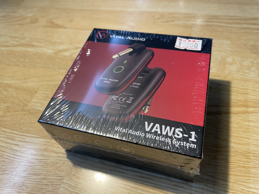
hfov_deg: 67.3
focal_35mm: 26
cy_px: 97
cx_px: 130
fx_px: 195
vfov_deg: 53.1
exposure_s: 1/60
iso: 80
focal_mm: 4.2
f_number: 1.6
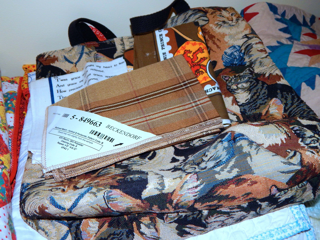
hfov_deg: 52.6
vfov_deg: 40.7
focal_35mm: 35
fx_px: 324
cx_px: 160
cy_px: 120
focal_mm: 6.1
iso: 200
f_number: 6.7
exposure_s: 1/30
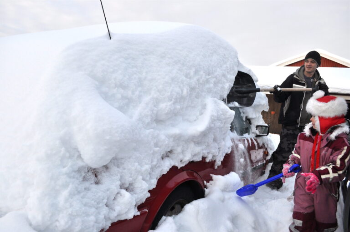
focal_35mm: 27
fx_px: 262
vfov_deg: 47.8
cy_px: 116
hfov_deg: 67.4
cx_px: 175
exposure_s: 1/250
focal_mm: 18
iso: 320
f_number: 6.3
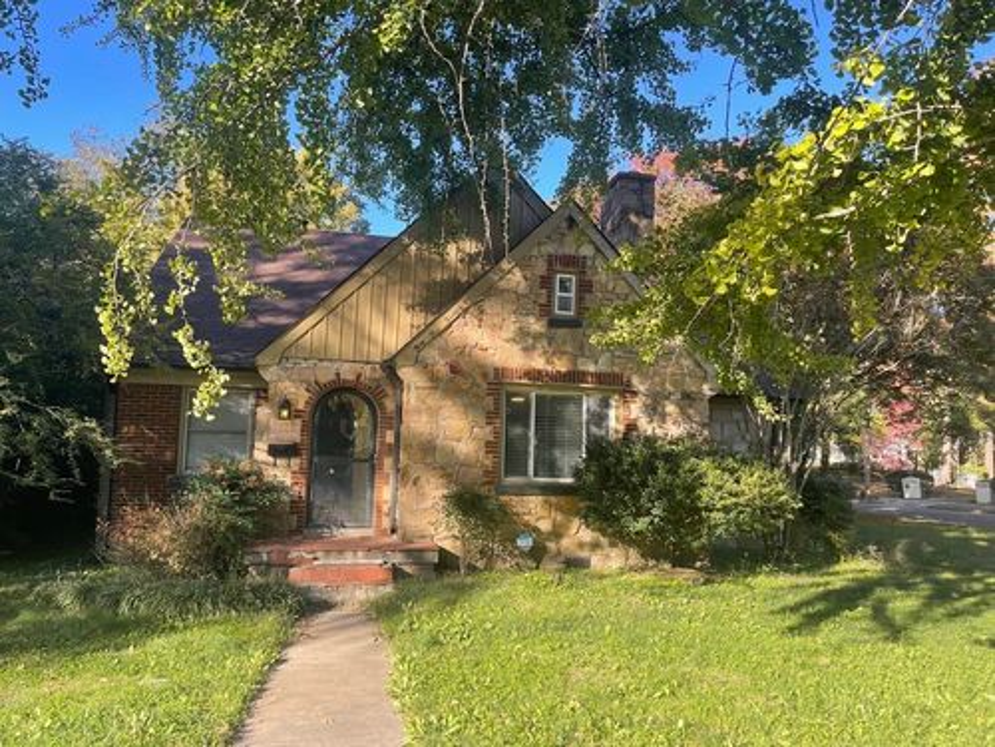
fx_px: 719
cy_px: 374
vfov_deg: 54.9
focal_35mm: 25
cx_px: 498
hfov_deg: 69.4
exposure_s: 1/575
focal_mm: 5.1
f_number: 1.6
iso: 32
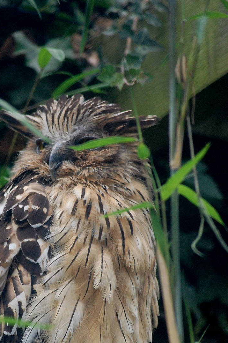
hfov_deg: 4.2
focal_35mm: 324
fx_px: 3080
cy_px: 255
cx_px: 64
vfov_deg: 6.4
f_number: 5.3
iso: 800
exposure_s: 1/250
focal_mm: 145
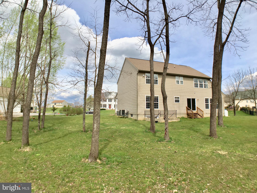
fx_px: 215
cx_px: 128
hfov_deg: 61.7
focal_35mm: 29
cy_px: 96
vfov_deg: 48.2
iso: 25
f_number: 2.2
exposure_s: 1/1789
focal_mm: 4.15
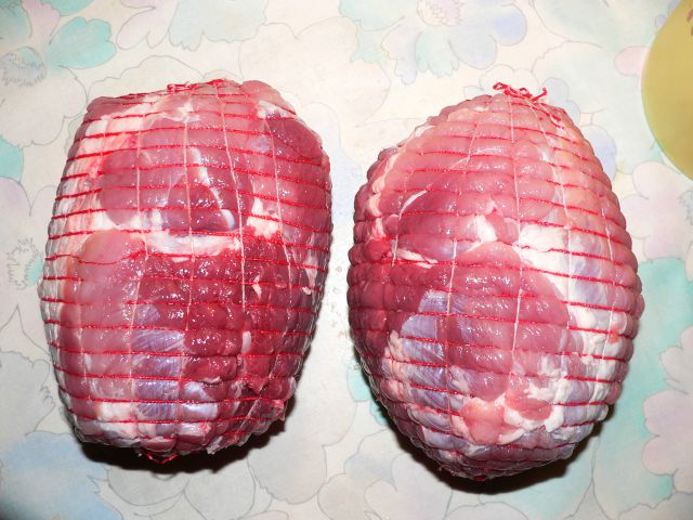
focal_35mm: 36
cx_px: 346
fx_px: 721
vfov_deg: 39.7
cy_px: 260
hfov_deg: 51.4
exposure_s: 1/60
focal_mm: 6
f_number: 2.8
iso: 100
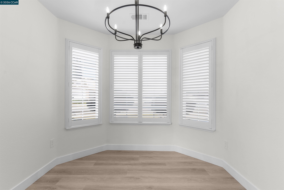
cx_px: 142
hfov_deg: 93.3
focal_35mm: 17
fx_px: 134
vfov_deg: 70.4
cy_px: 95
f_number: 6.3
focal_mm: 17
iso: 400
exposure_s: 1/200
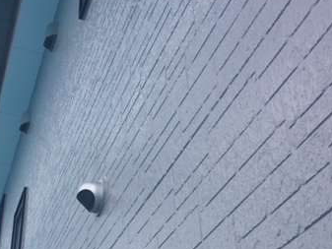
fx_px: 528
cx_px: 115
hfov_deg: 34.7
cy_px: 223
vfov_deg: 25.7
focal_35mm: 55
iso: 32
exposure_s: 1/203
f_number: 2.2
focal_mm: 4.15
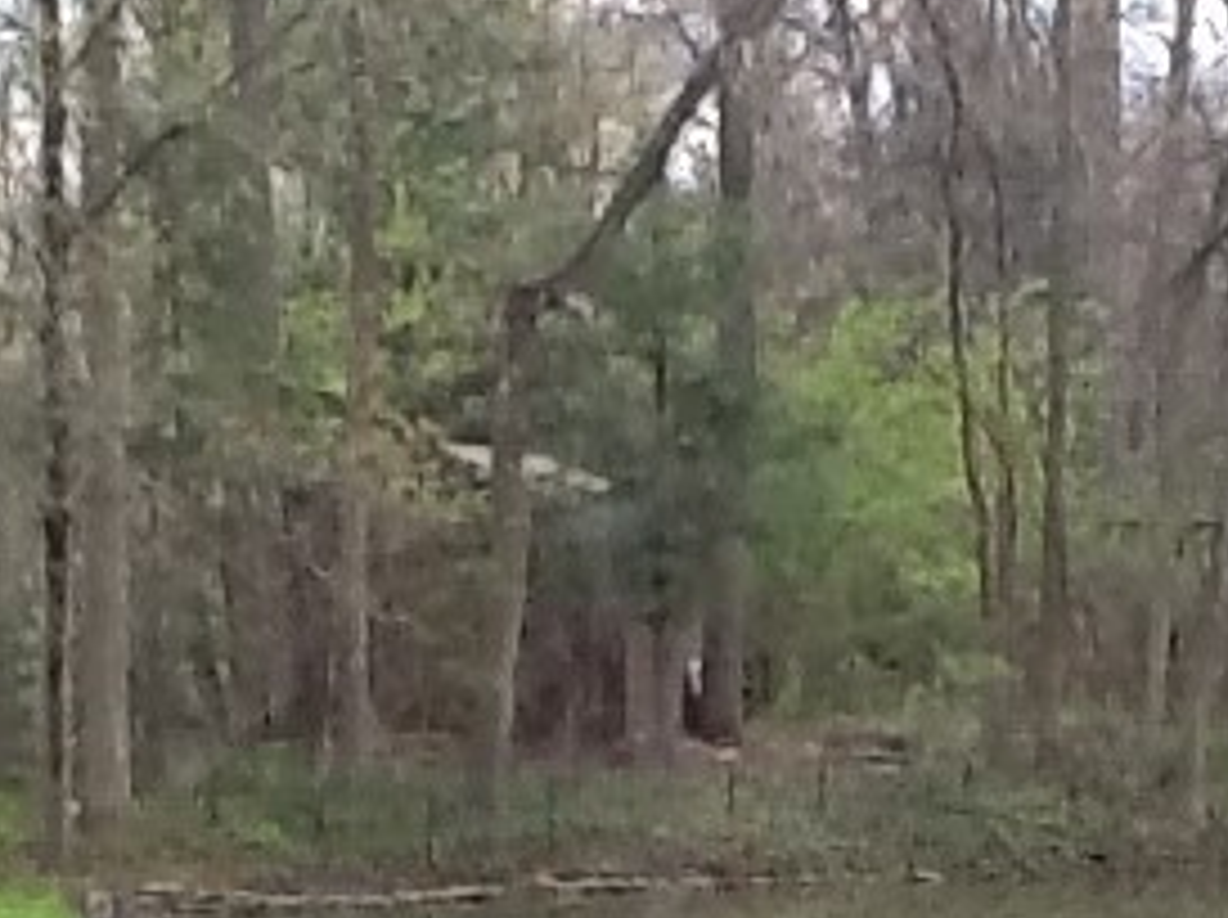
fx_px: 5491
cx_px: 702
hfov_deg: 12.8
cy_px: 1503
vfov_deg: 9.2
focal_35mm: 155
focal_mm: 2.03
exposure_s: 1/120
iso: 80
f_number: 2.4
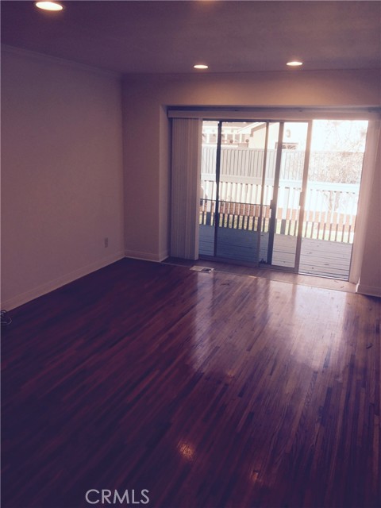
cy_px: 254
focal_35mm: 29
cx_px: 190
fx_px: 426
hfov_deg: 48.2
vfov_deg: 61.7
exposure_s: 1/120
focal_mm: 4.15
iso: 40
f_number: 2.2
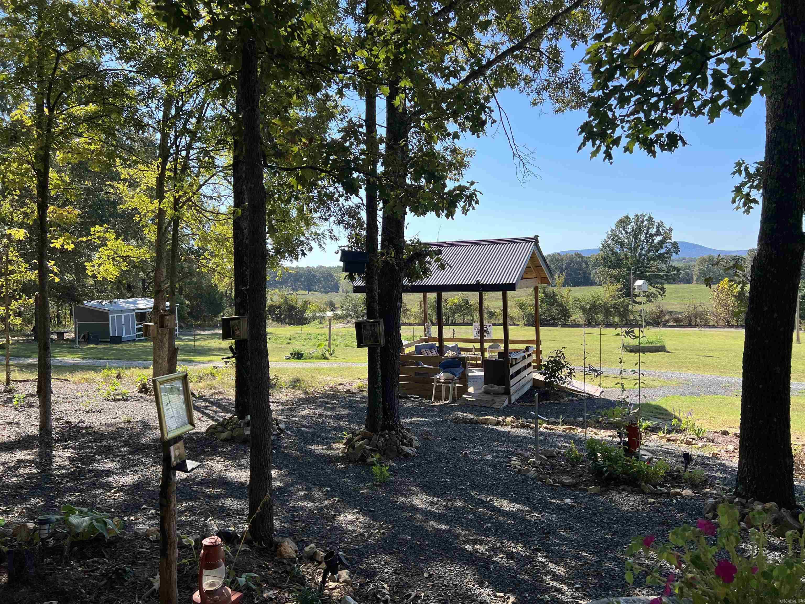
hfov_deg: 67.3
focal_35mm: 26
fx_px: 605
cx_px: 402
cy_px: 302
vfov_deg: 53.1
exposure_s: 1/1751
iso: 50
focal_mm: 5.7
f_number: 1.5
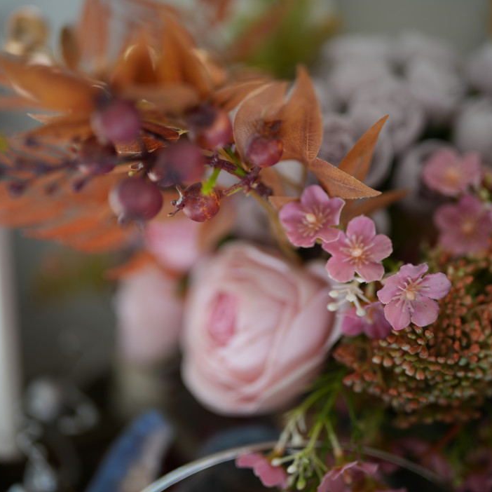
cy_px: 247
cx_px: 273
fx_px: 724
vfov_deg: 37.6
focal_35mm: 45
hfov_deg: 37.5
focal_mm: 35
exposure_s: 1/160
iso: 100
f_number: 1.2
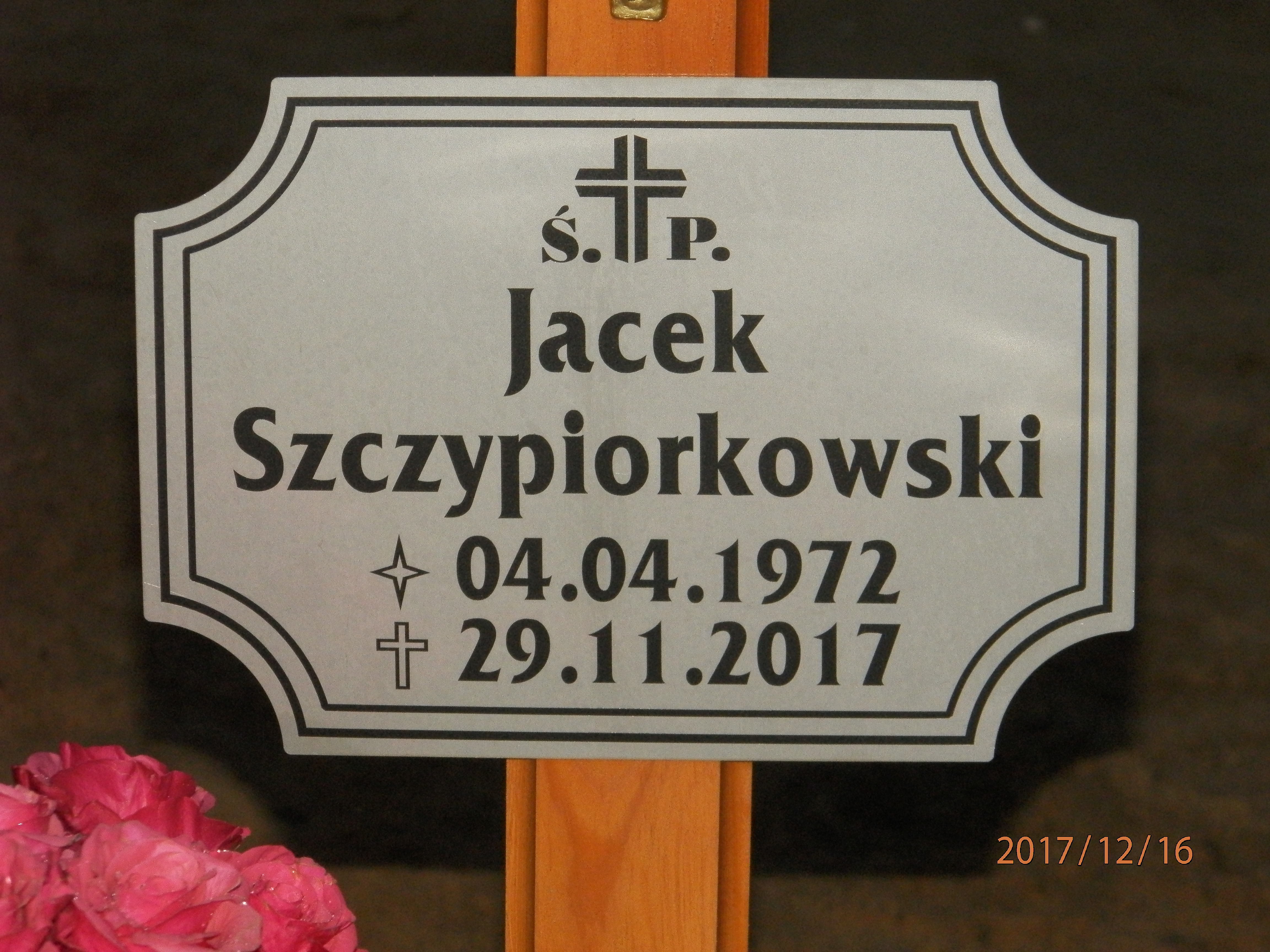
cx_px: 635
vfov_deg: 6.6
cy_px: 476
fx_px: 8218
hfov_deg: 8.8
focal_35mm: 224
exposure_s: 1/200
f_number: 5.4
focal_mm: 40
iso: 320
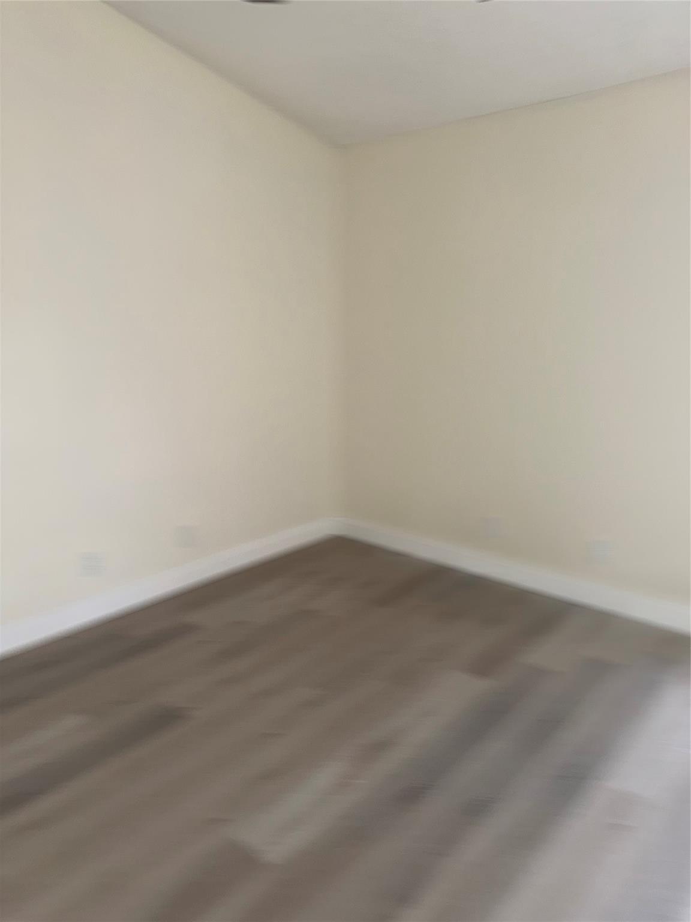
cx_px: 346
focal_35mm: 24
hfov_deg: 56.8
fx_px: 639
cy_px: 461
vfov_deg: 71.6
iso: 80
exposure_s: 1/38
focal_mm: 6.76
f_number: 1.78
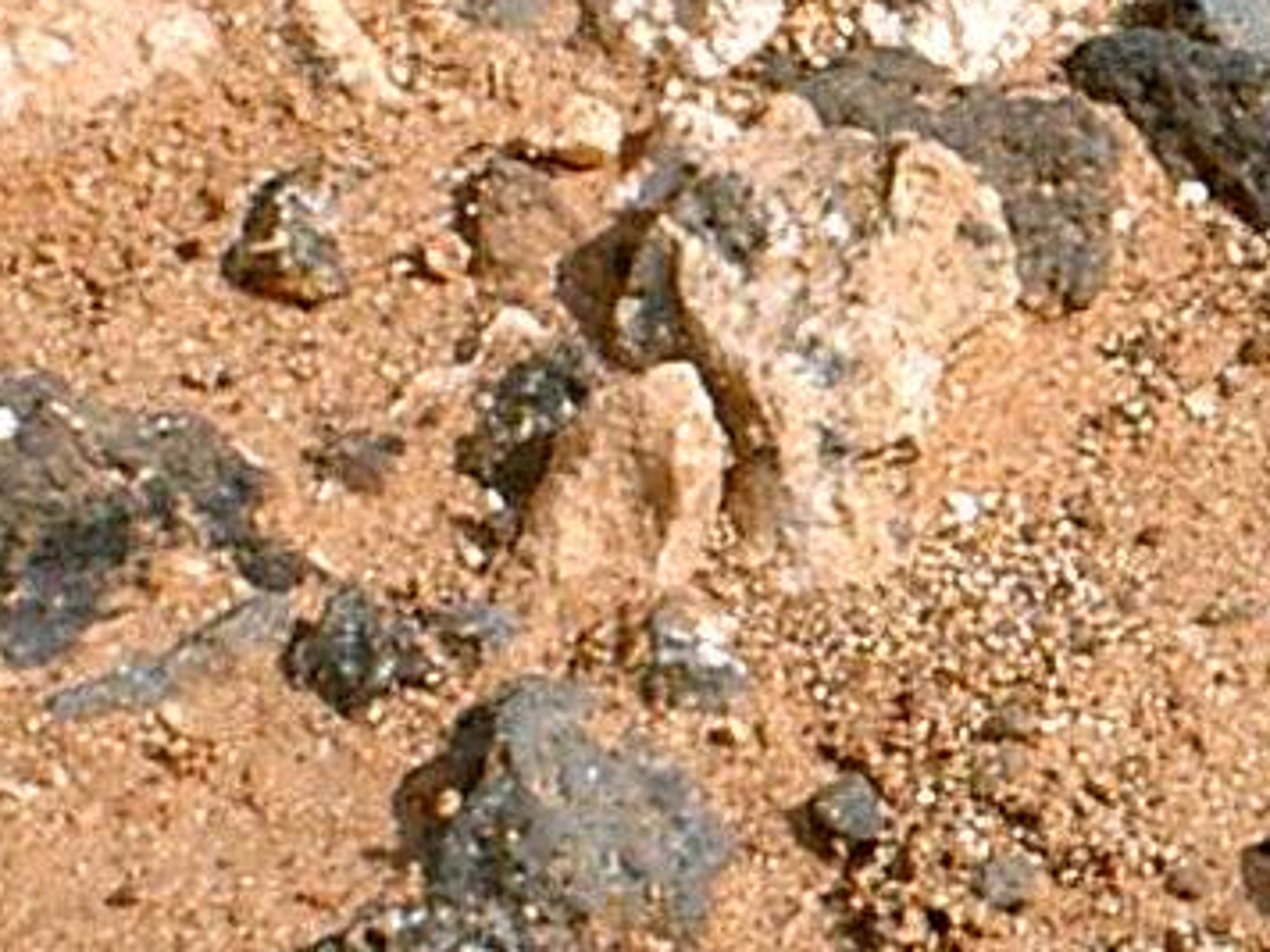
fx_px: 16840
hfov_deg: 4.3
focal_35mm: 459
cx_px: 2091
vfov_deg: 3.2
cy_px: -103
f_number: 8.3
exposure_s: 1/250
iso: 50
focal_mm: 16.8
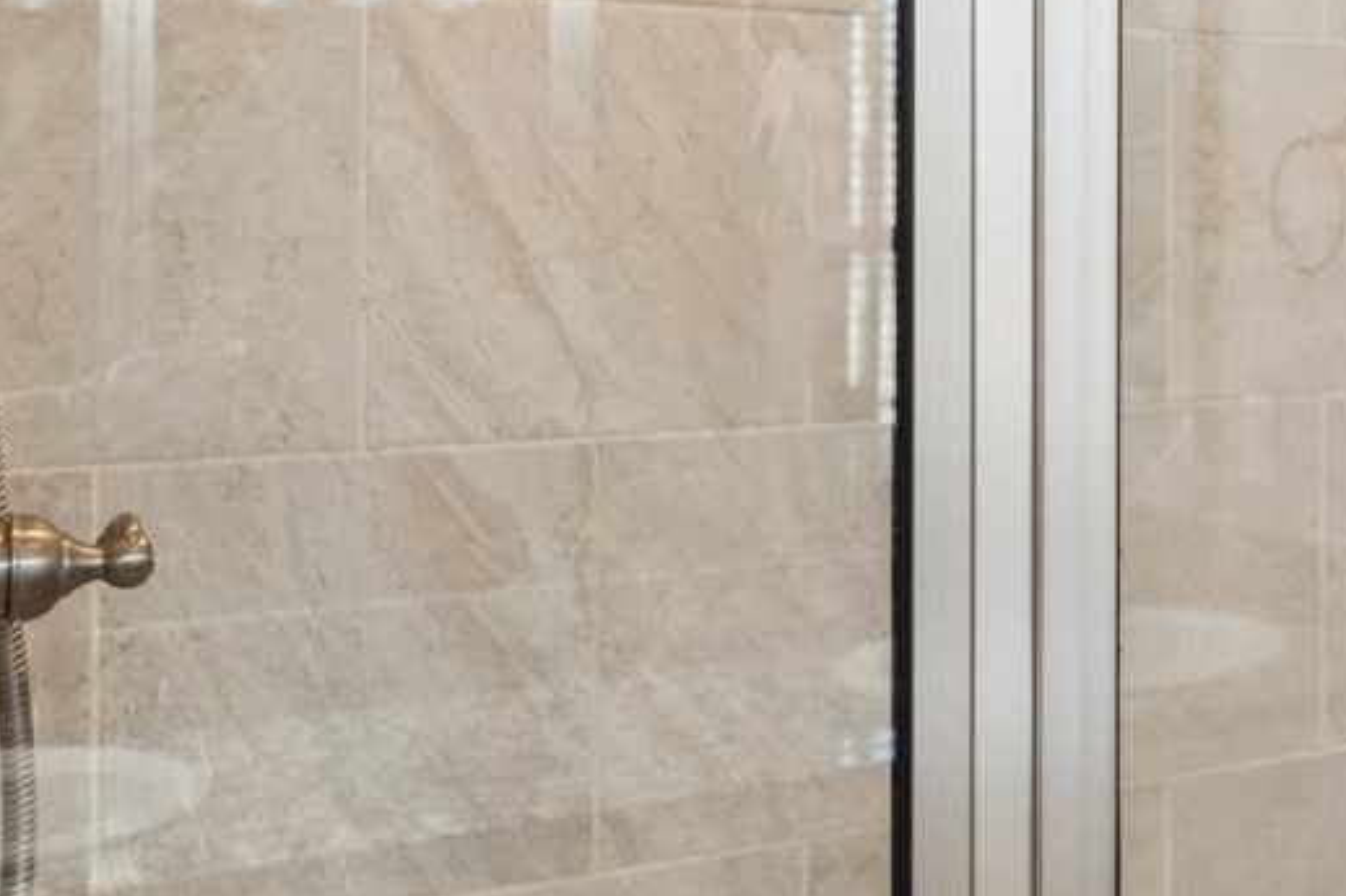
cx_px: 1349
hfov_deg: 33.2
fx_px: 2056
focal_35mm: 55
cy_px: 232
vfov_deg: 24.4
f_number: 2.8
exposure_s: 1/320
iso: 400
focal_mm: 14
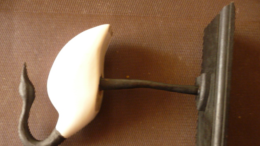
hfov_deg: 62.6
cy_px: 96
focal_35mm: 31
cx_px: 129
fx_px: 214
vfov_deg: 37.4
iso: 400
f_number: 3.3
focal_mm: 4.7
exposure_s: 1/10
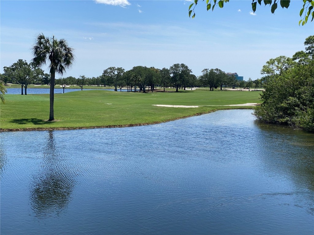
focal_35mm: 52
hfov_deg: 36.8
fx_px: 472
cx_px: 157
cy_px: 118
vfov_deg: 28.0
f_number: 2
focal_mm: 6
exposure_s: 1/1845
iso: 20
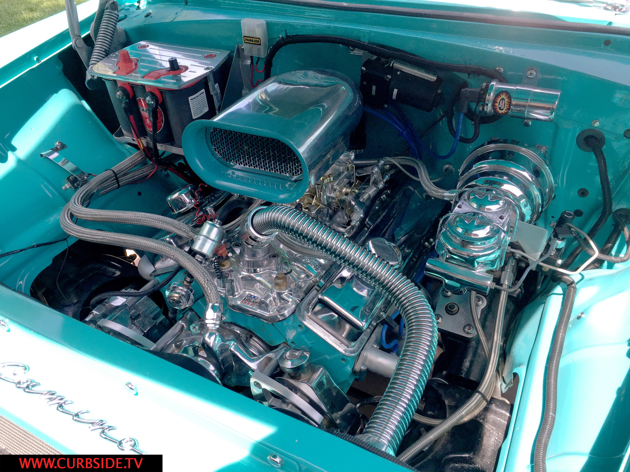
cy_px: 236
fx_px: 528
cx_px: 315
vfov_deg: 48.2
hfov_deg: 61.7
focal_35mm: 29
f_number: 2.2
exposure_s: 1/380
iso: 32
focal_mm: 4.15
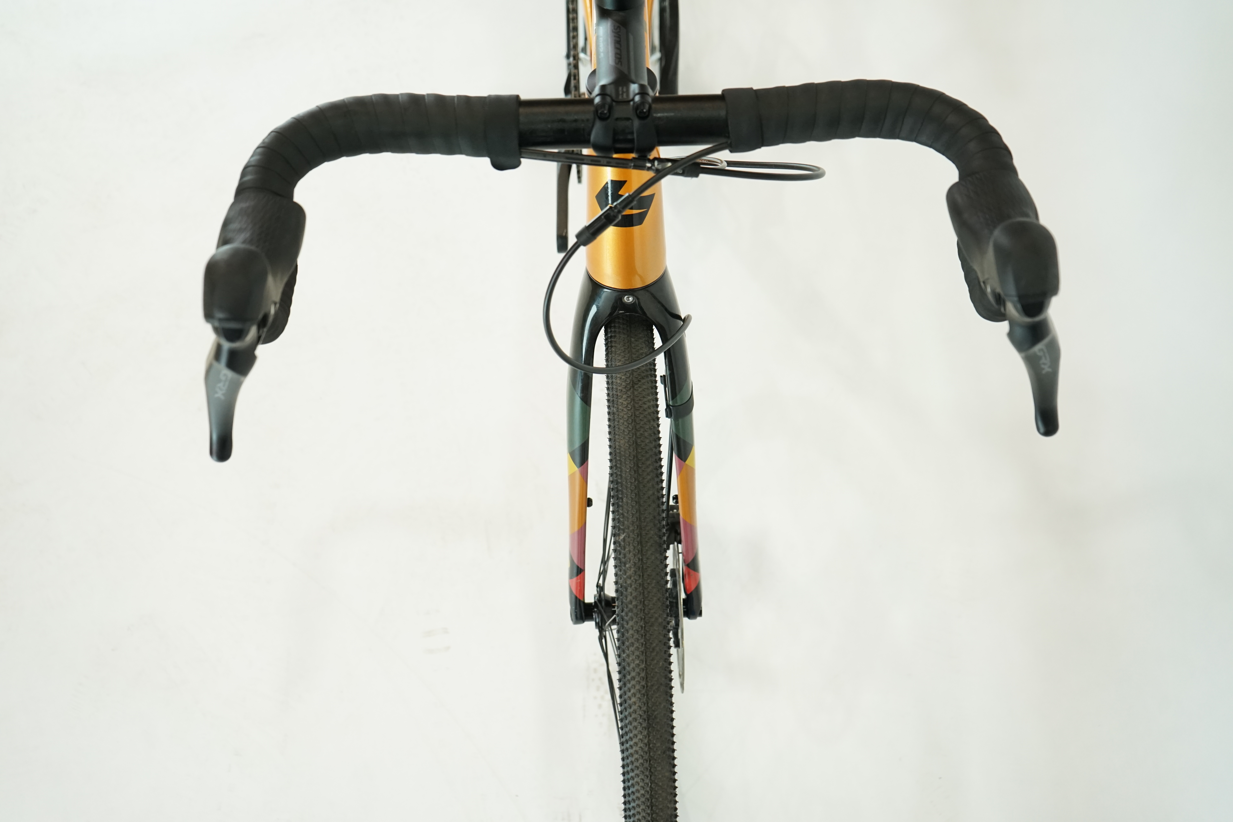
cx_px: 616
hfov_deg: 48.5
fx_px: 1370
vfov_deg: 33.4
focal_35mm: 40
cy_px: 411
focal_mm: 40
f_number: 5.6
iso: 1600
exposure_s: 1/200
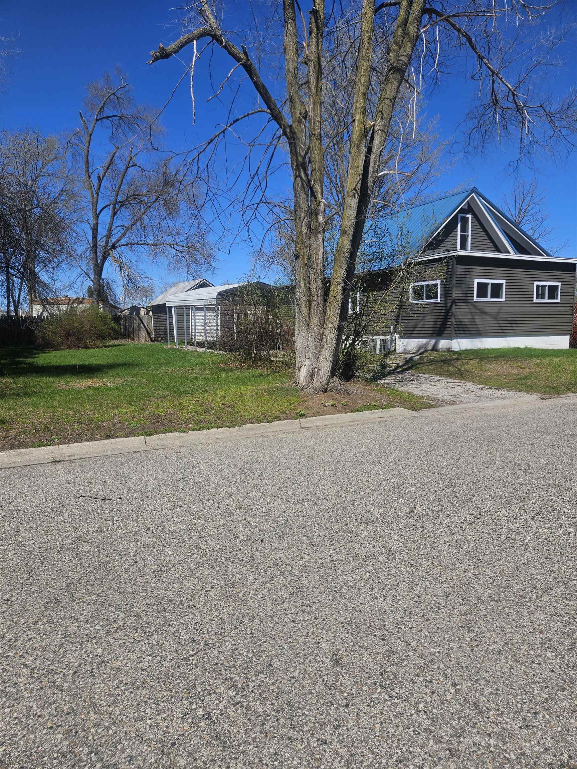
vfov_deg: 73.9
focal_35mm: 23
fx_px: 511
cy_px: 384
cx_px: 288
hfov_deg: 58.9
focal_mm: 5.4
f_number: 1.8
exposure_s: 1/2790
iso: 25
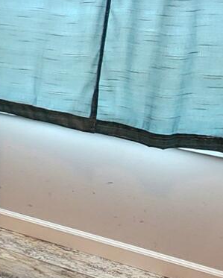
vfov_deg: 27.1
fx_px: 560
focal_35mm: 68
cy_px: 39
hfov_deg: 19.7
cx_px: -108
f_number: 2.2
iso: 250
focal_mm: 2.2
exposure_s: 1/60.2
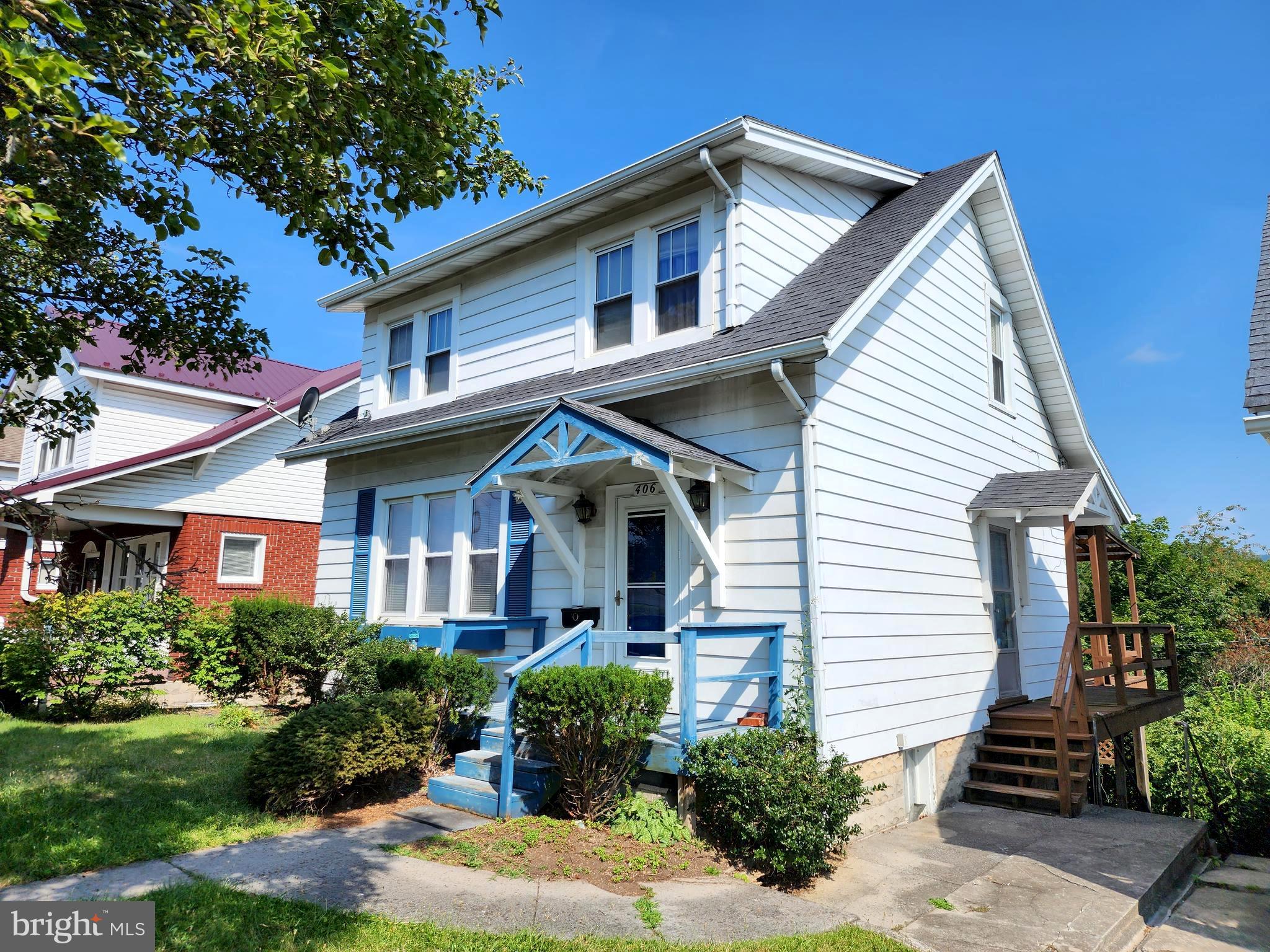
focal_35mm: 23
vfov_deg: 58.9
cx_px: 635
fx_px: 844
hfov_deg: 73.9
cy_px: 476
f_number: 1.8
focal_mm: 6.4
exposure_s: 1/1513
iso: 12
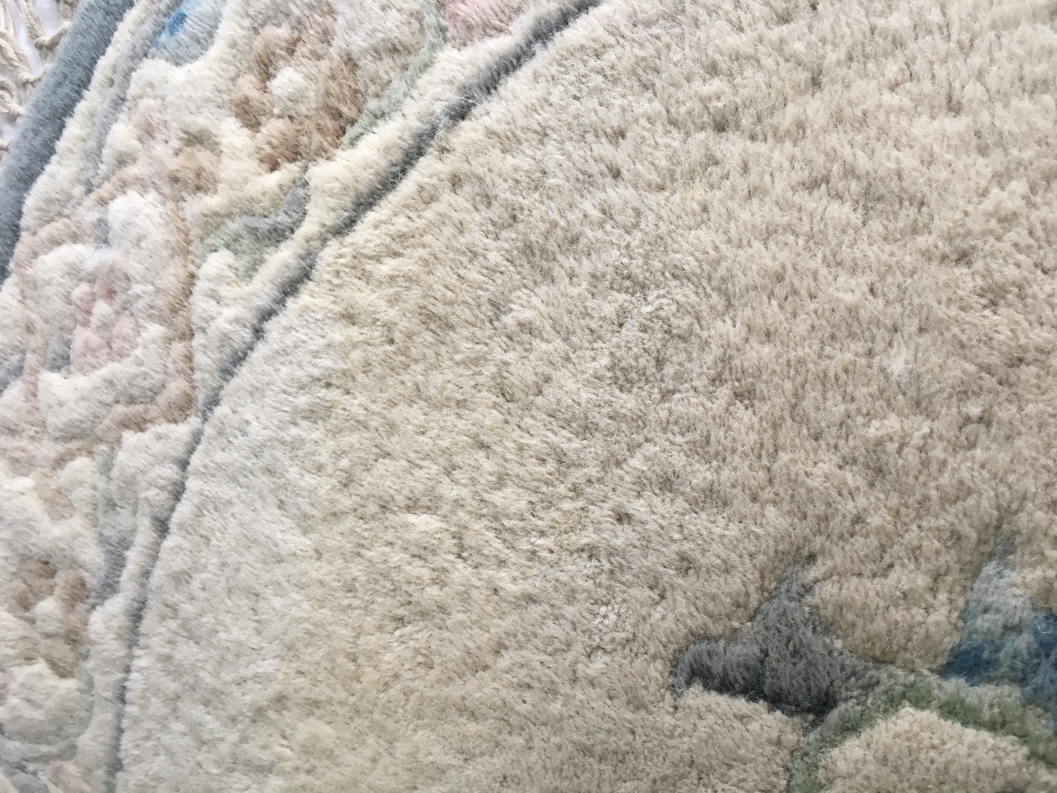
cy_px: 396
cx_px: 528
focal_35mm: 29
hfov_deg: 61.7
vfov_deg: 48.2
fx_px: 886
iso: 50
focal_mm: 4.15
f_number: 2.2
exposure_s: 1/30
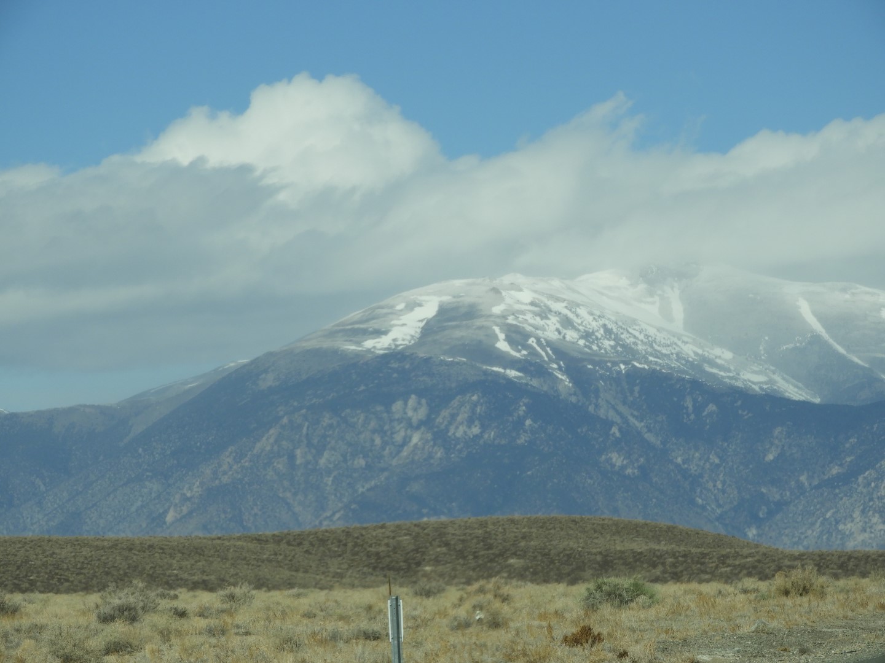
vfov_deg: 5.9
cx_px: 442
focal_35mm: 250
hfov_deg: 7.9
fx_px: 6392
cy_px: 332
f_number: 5.5
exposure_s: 1/1000
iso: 100
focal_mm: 44.8
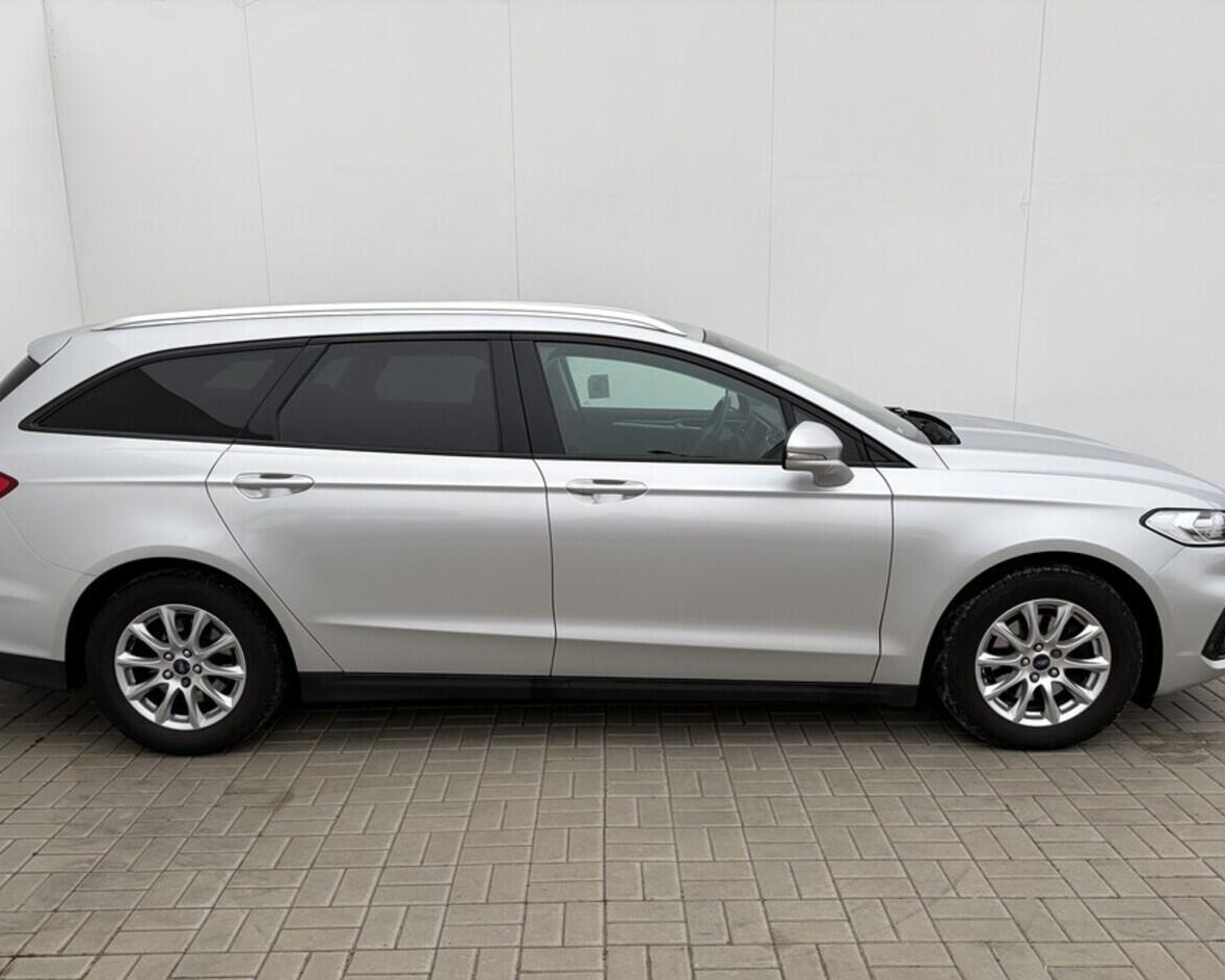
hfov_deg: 57.2
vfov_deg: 47.0
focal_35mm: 31
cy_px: 560
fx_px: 1124
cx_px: 591
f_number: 1.6
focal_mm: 5.96
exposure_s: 1/241
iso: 40
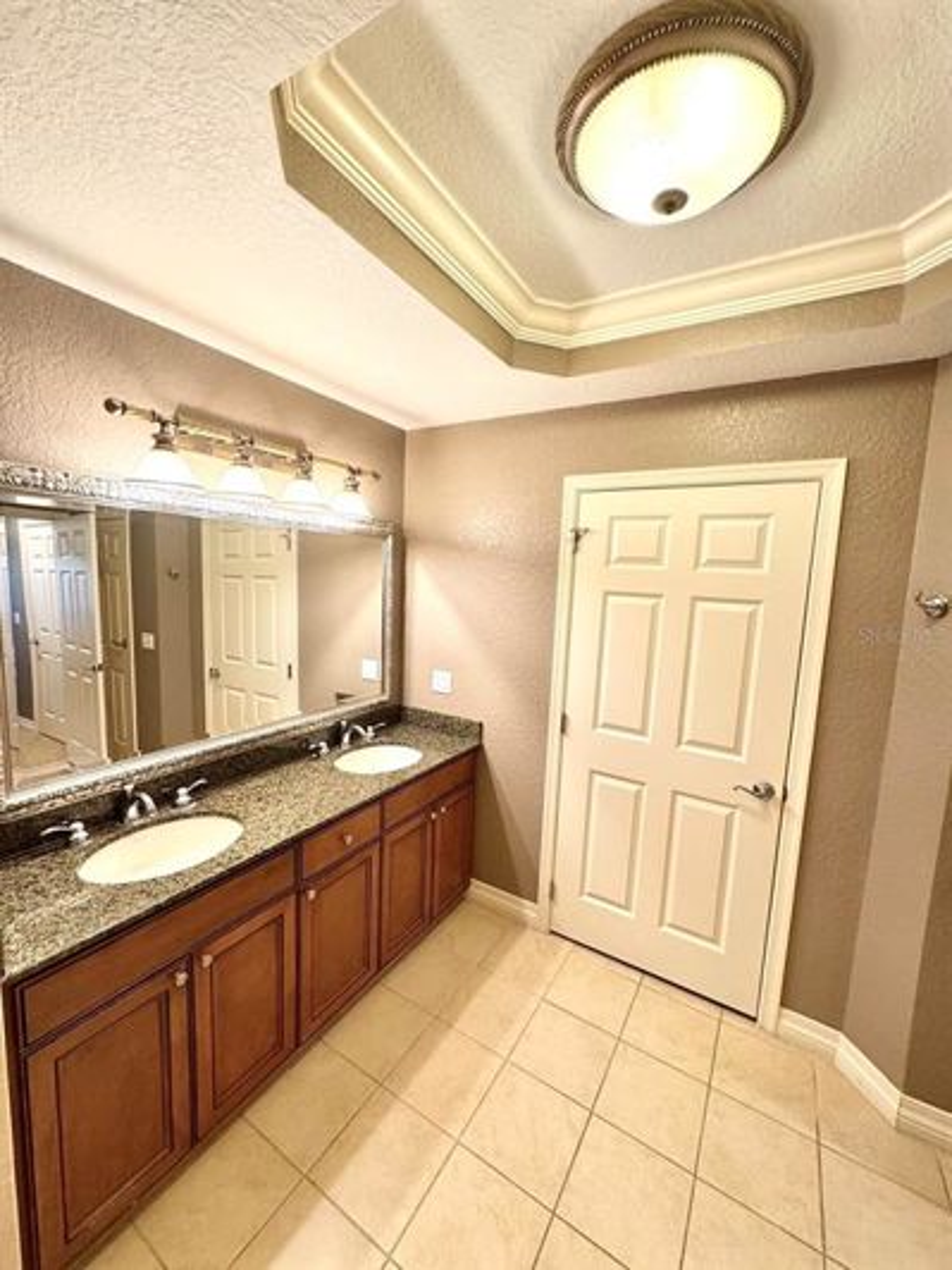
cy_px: 635
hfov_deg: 85.7
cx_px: 476
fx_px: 513
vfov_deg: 102.1
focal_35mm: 14
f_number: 2.2
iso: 250
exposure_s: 1/120
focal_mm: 2.22
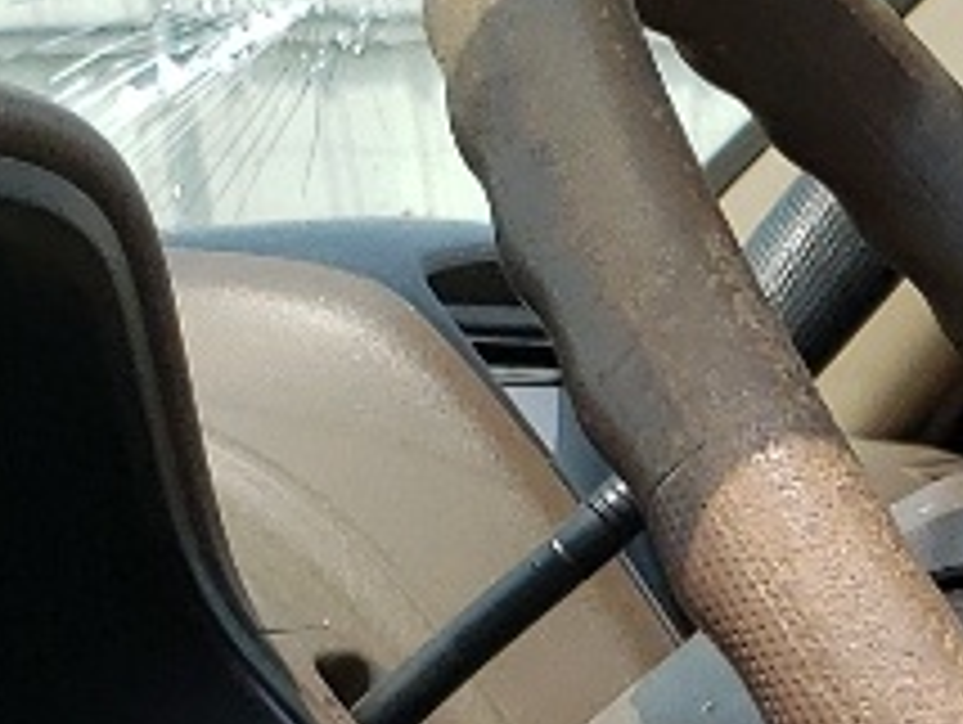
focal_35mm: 194
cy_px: 1583
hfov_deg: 9.6
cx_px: 1840
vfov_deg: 7.3
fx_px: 5403
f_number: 1.5
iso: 50
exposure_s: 1/1667
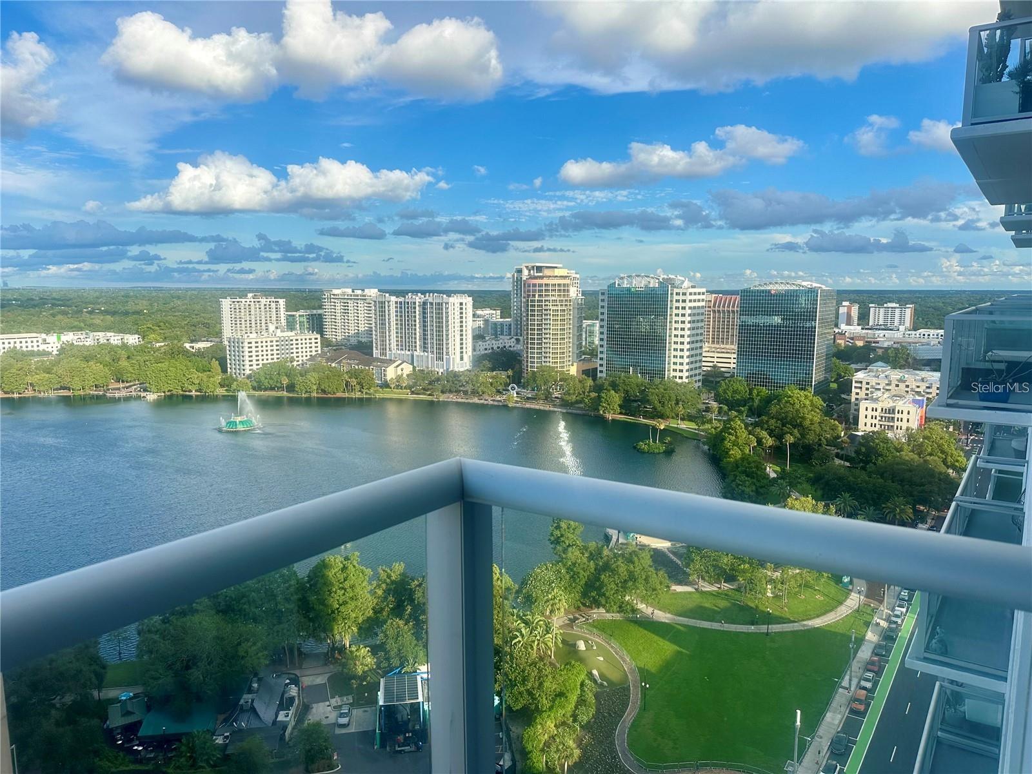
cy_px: 387
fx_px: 716
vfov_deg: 56.8
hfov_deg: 71.6
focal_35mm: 24
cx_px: 516
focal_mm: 6.86
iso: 80
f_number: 1.78
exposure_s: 1/3472
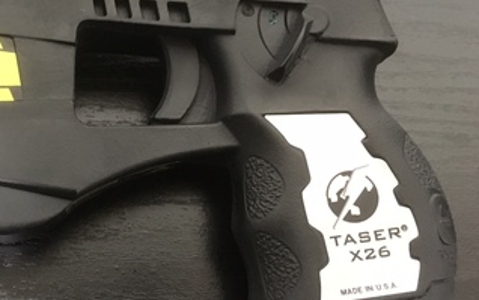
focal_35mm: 58
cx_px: 50
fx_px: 757
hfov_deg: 33.3
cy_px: 143
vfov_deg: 22.4
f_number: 2.2
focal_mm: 4.15
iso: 500
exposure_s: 1/15
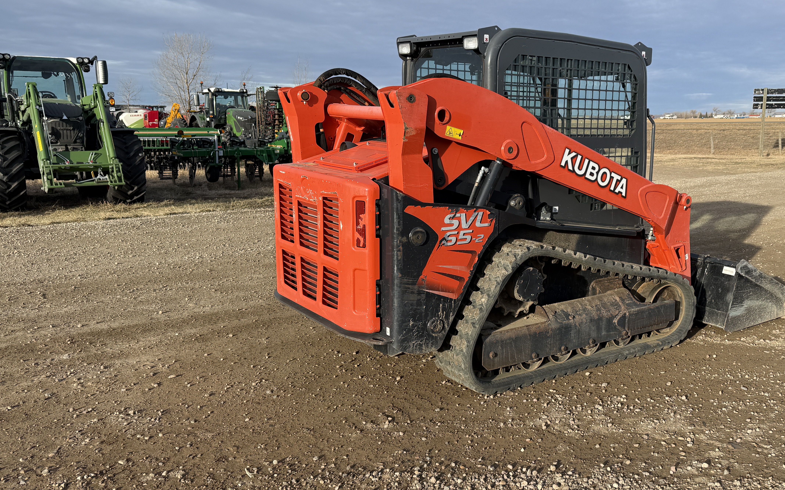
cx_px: 513
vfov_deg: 37.3
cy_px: 240
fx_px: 727
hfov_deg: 55.7
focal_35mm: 34
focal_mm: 6.76
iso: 80
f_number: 1.78
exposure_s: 1/2232
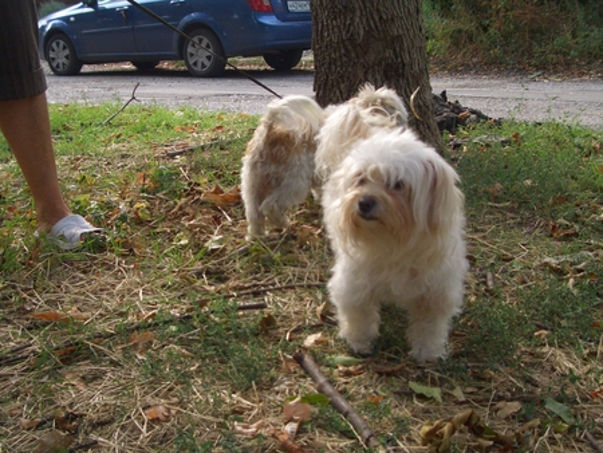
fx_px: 854
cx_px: 302
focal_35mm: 49
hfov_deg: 38.9
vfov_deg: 29.7
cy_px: 226
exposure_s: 1/250
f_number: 3.1
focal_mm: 8.2
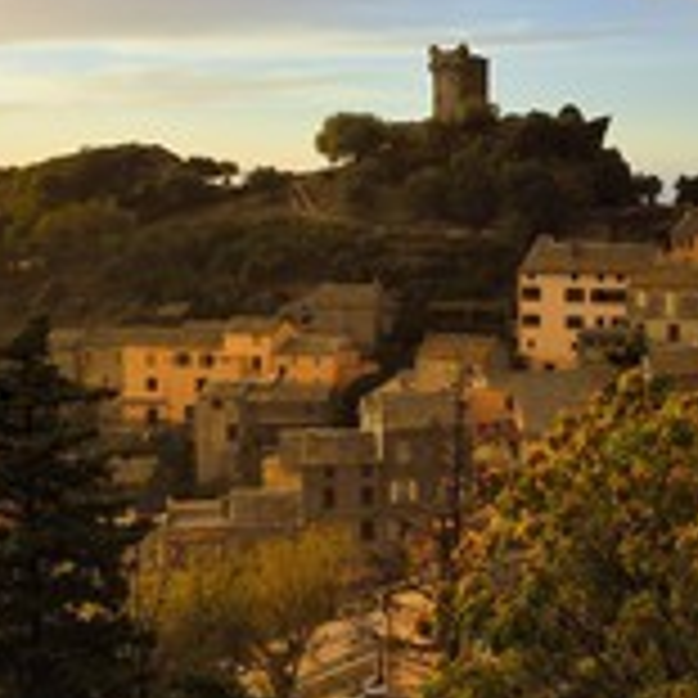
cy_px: 243
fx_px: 1369
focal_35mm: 60
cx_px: 635
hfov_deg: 27.5
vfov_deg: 28.5
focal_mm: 26
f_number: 14
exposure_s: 1/60
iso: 640
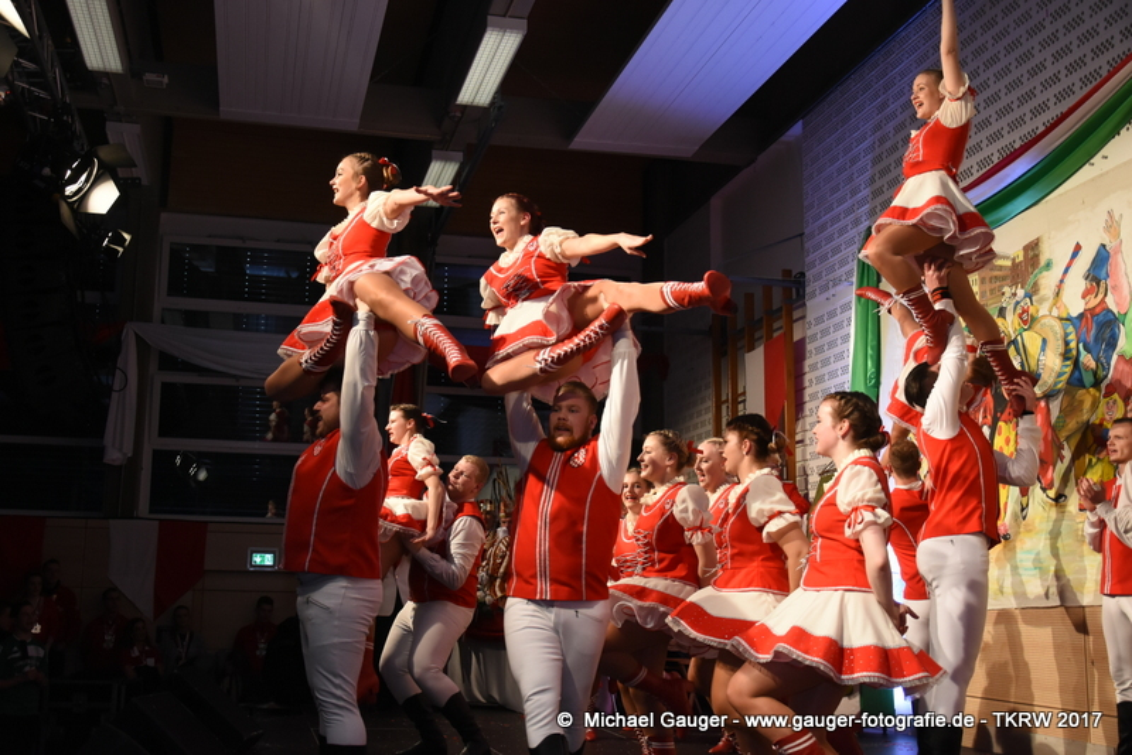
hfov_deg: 49.5
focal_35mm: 39
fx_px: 1227
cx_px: 566
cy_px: 378
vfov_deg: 34.2
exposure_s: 1/320
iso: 1400
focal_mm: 26
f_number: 4
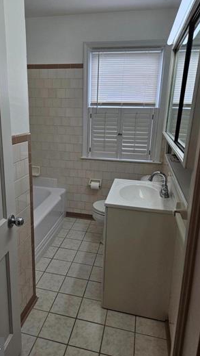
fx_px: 245
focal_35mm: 26
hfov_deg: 44.3
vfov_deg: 71.9
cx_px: 82
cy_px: 172
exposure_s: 1/120
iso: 40
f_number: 1.8
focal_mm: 5.4
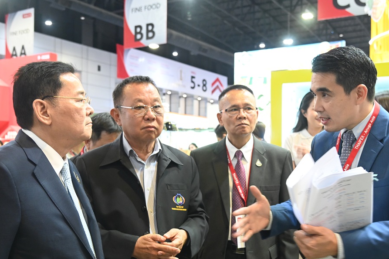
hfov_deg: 46.4
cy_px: 158
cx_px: 200
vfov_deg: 31.7
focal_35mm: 42
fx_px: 453
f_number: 4.5
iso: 4000
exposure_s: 1/80
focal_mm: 31
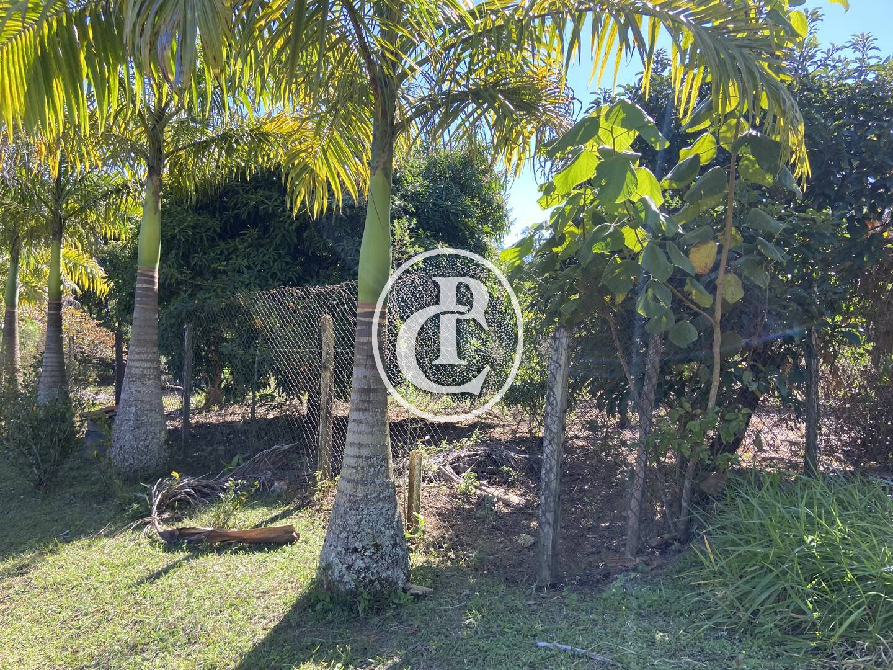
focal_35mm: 26
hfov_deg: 67.3
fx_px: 671
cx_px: 446
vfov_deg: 53.1
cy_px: 335
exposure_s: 1/402
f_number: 1.8
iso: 32
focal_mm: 4.25
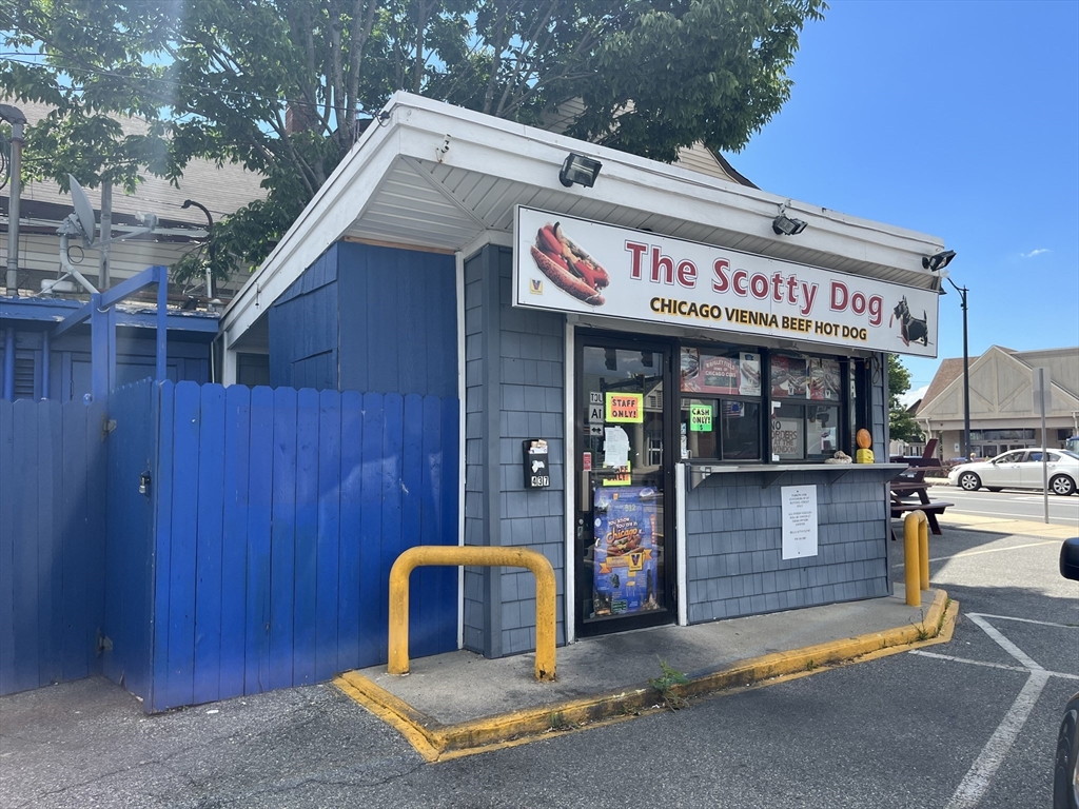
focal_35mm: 26
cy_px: 404
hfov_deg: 67.3
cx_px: 540
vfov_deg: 53.1
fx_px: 810
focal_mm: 5.1
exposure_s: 1/2062
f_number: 1.6
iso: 50
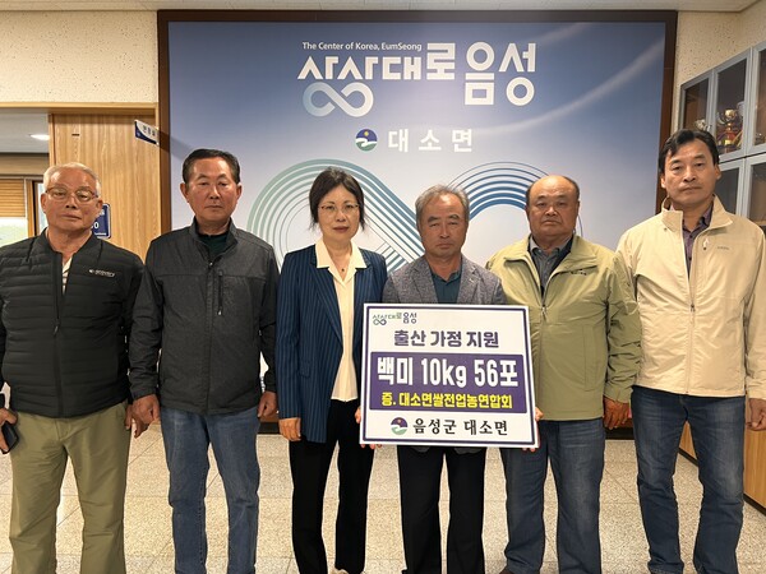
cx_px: 383
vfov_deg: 53.1
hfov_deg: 67.3
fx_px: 575
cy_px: 287
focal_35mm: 26
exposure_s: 1/60
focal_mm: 5.7
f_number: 1.5
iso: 80
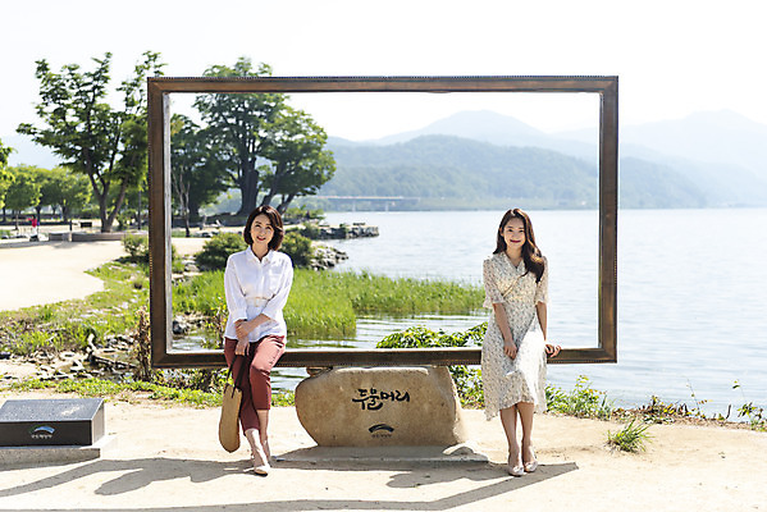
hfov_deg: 38.2
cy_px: 256
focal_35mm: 52
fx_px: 1108
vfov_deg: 26.0
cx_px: 384
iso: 100
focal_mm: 52
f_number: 2.8
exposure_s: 1/3200
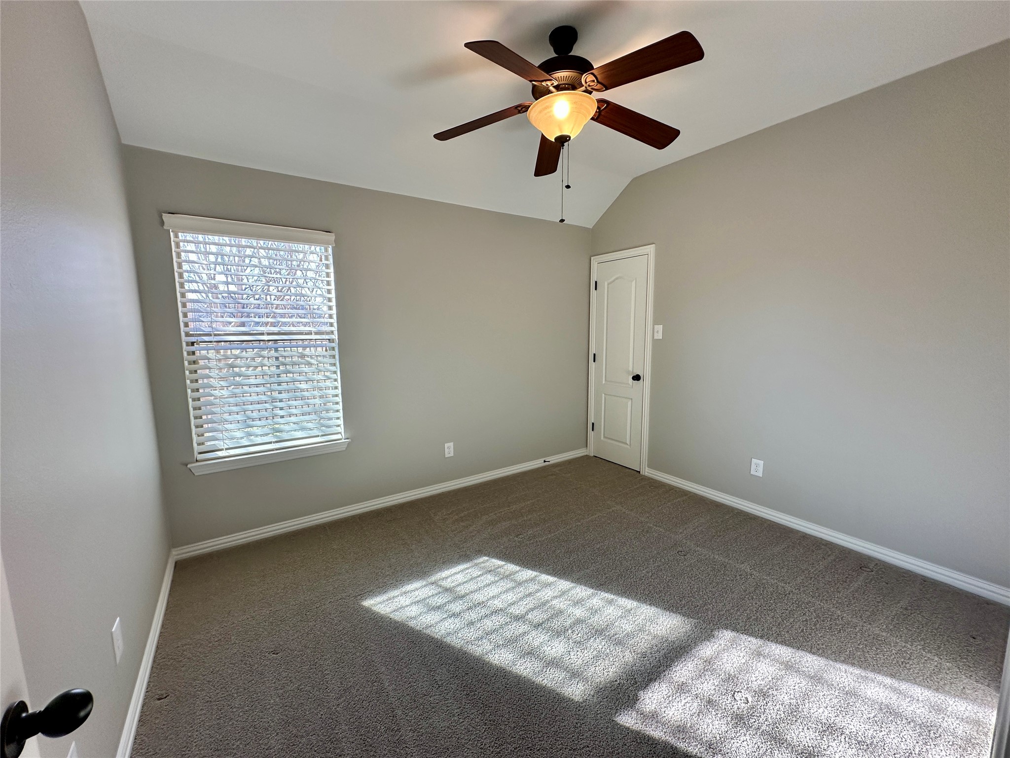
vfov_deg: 85.7
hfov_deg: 102.1
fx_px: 408
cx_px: 505
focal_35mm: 14
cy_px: 379
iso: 125
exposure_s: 1/120
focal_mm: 2.22
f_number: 2.2
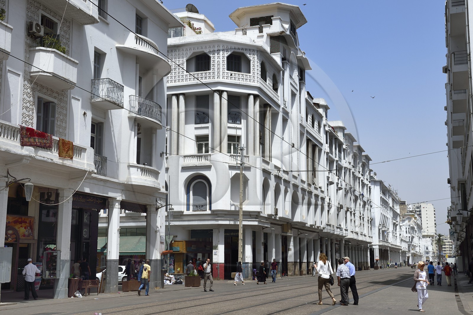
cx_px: 236
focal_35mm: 45
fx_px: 591
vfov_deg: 29.9
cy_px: 158
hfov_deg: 43.6
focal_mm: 45
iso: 200
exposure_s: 1/500
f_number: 9
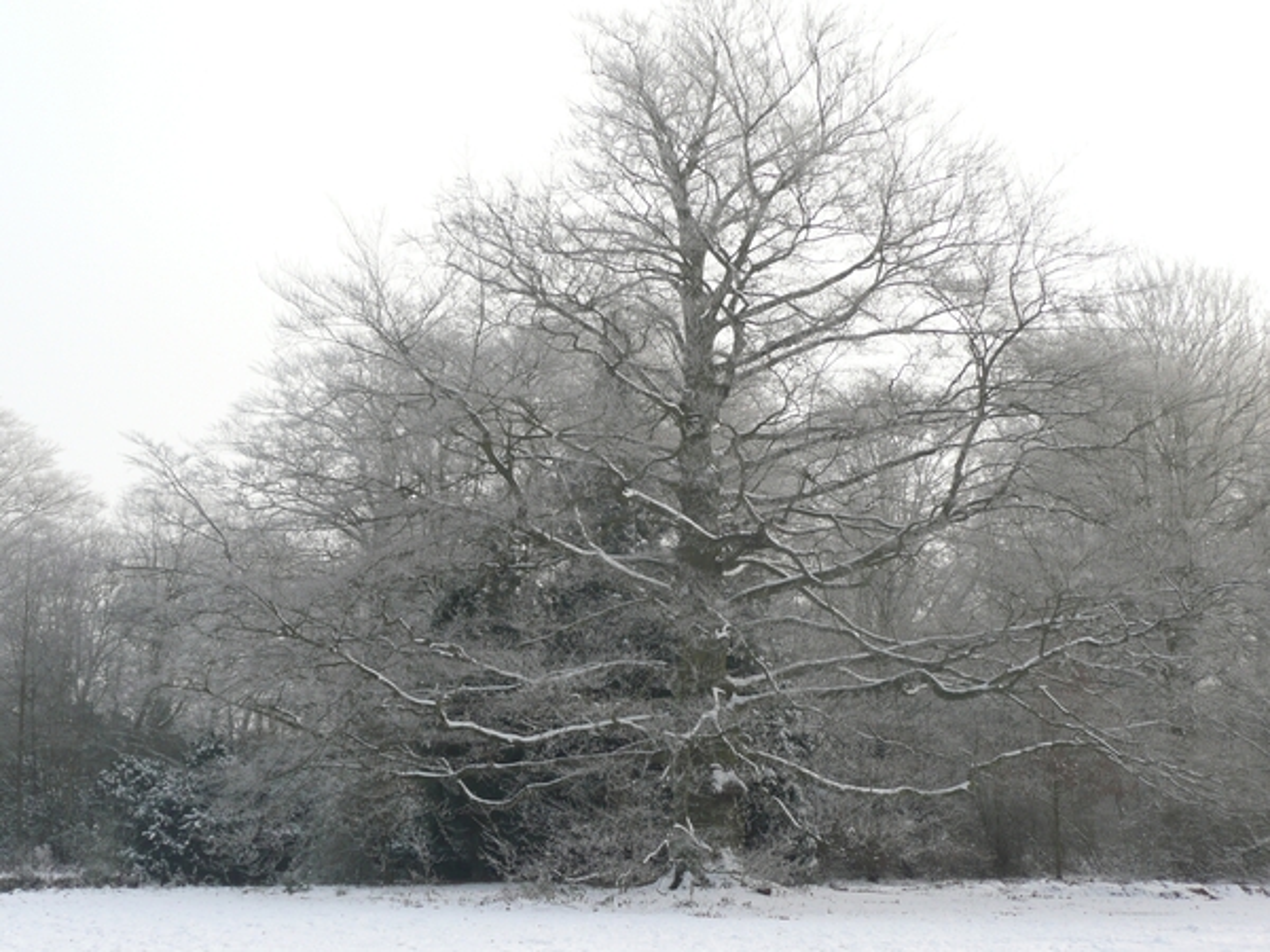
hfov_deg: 42.1
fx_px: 1651
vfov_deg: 32.2
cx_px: 635
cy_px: 476
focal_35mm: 45
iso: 100
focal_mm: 7.3
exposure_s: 1/200
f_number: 4.1
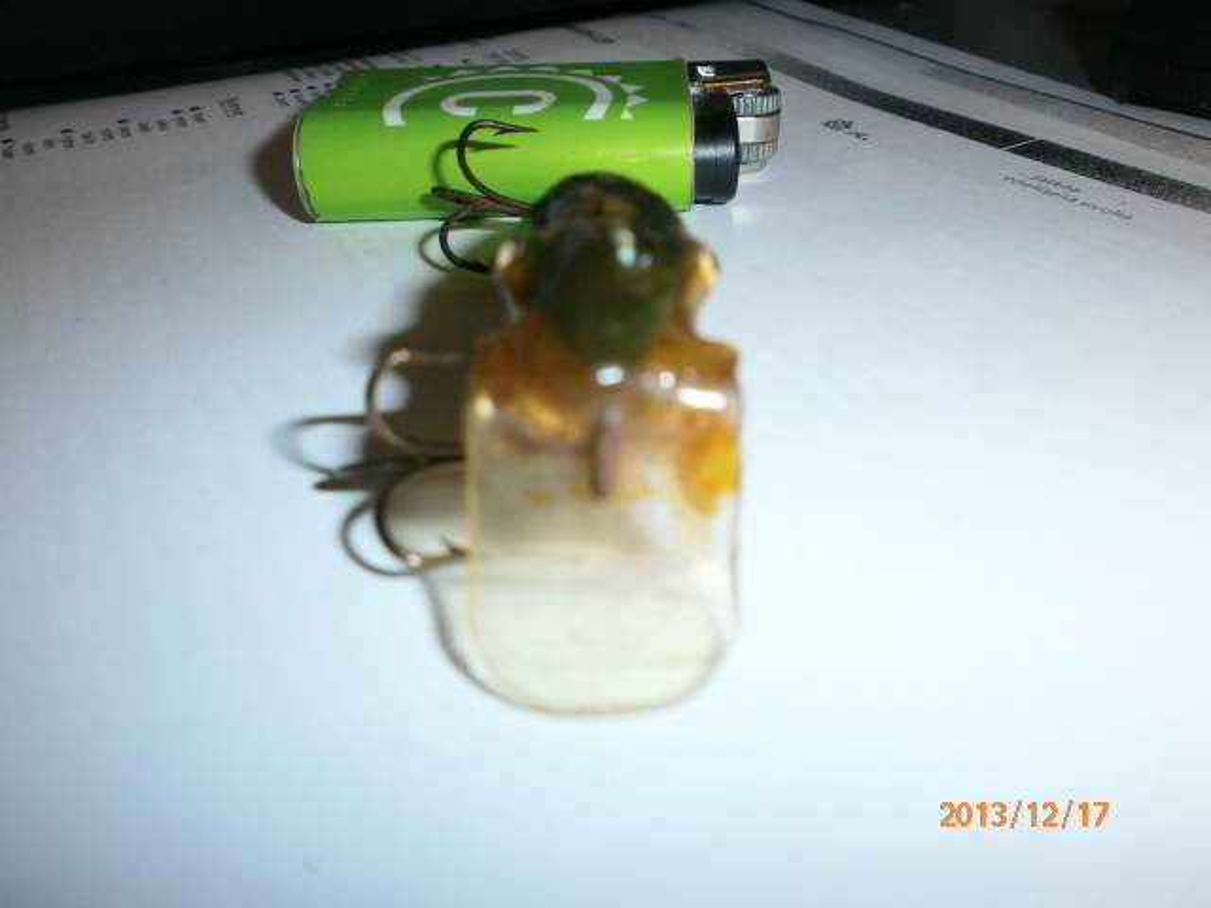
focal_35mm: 27
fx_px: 945
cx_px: 606
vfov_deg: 51.4
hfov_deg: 65.3
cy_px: 454
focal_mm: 4.8
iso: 125
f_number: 2.9
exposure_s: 1/30
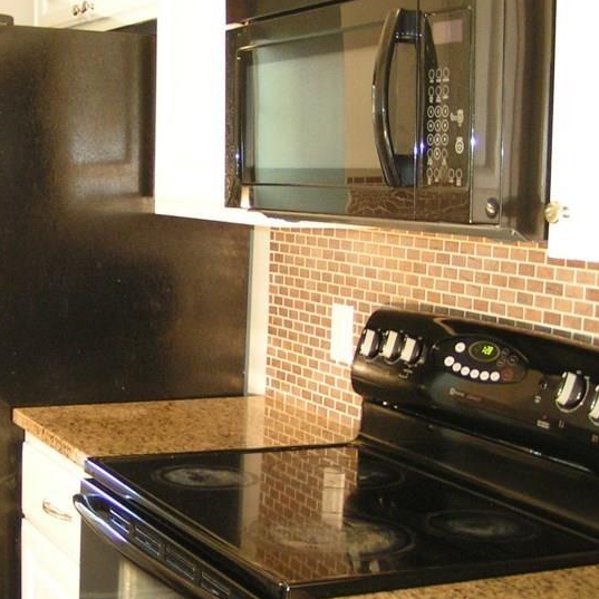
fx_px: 1253
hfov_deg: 26.3
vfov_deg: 26.9
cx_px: 104
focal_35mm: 64
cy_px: 293
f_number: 2.8
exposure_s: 1/8
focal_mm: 5.8
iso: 200
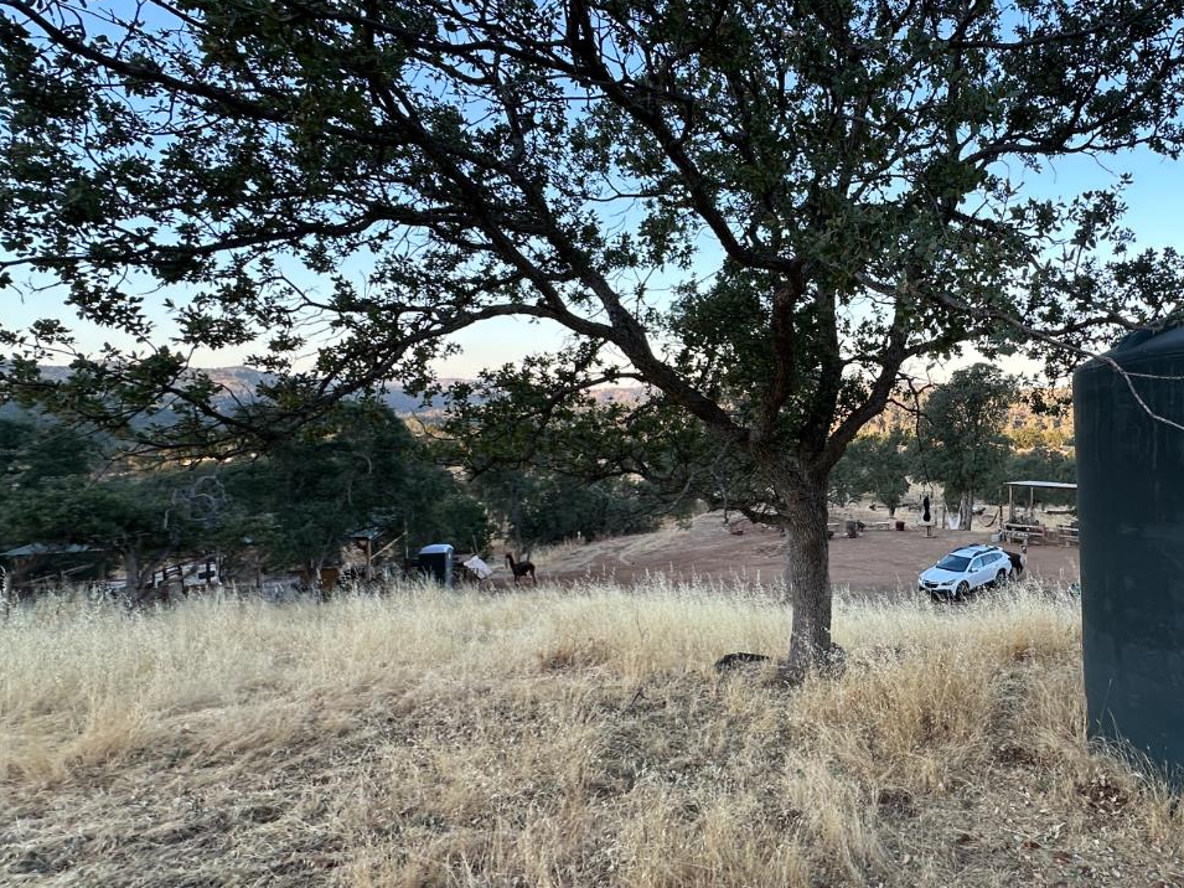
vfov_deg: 60.9
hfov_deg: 71.9
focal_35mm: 22
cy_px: 395
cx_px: 867
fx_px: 752
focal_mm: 2.22
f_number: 2.2
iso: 40
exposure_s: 1/201
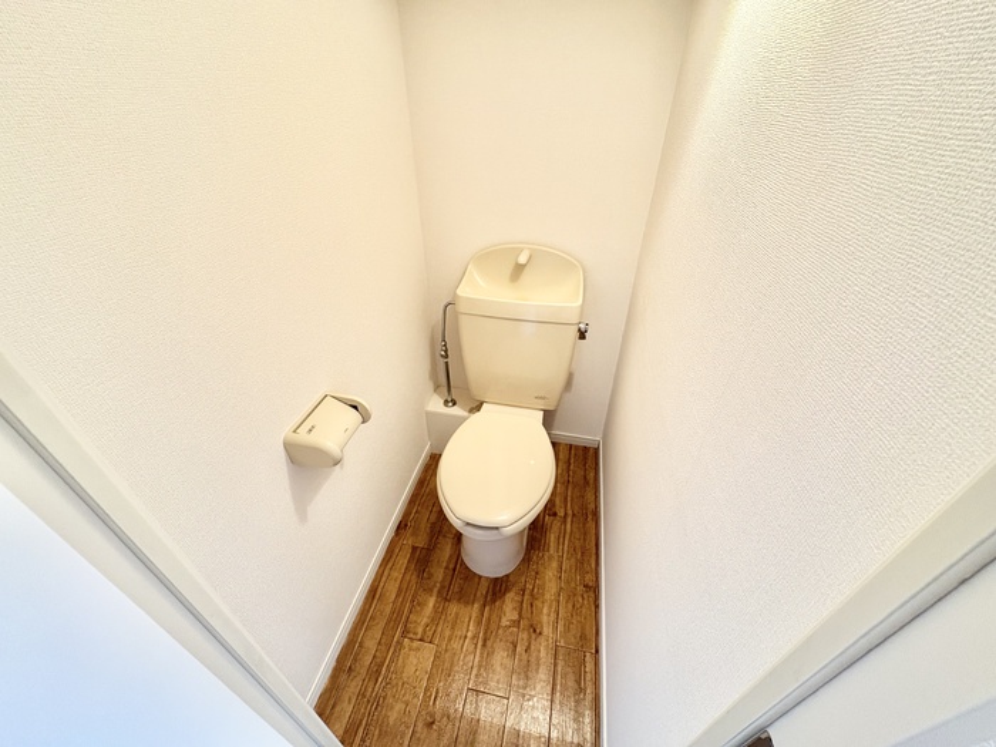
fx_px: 403
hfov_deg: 102.1
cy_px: 374
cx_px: 498
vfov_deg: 85.7
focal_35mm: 14
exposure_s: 1/60
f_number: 2.2
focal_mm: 2.22
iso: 160
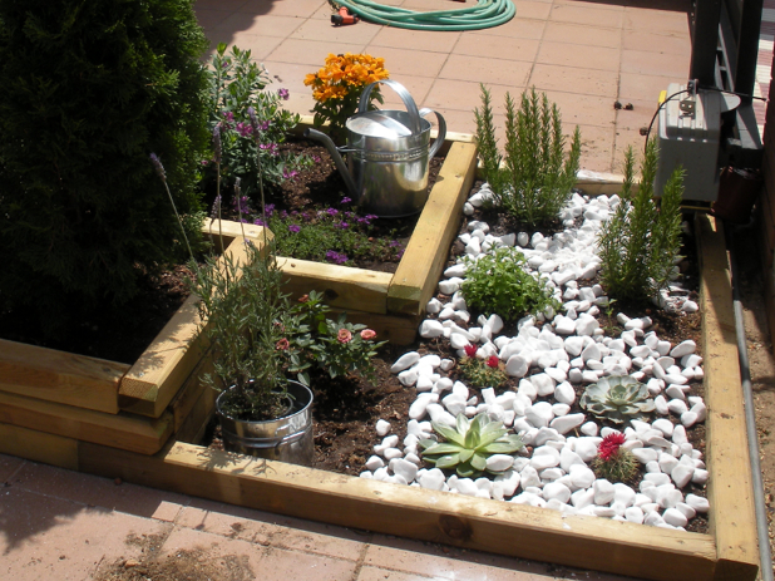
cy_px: 185
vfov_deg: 28.3
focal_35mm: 51
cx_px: 287
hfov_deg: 37.3
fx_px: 1141
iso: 64
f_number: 5.6
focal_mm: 6.3
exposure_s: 1/430
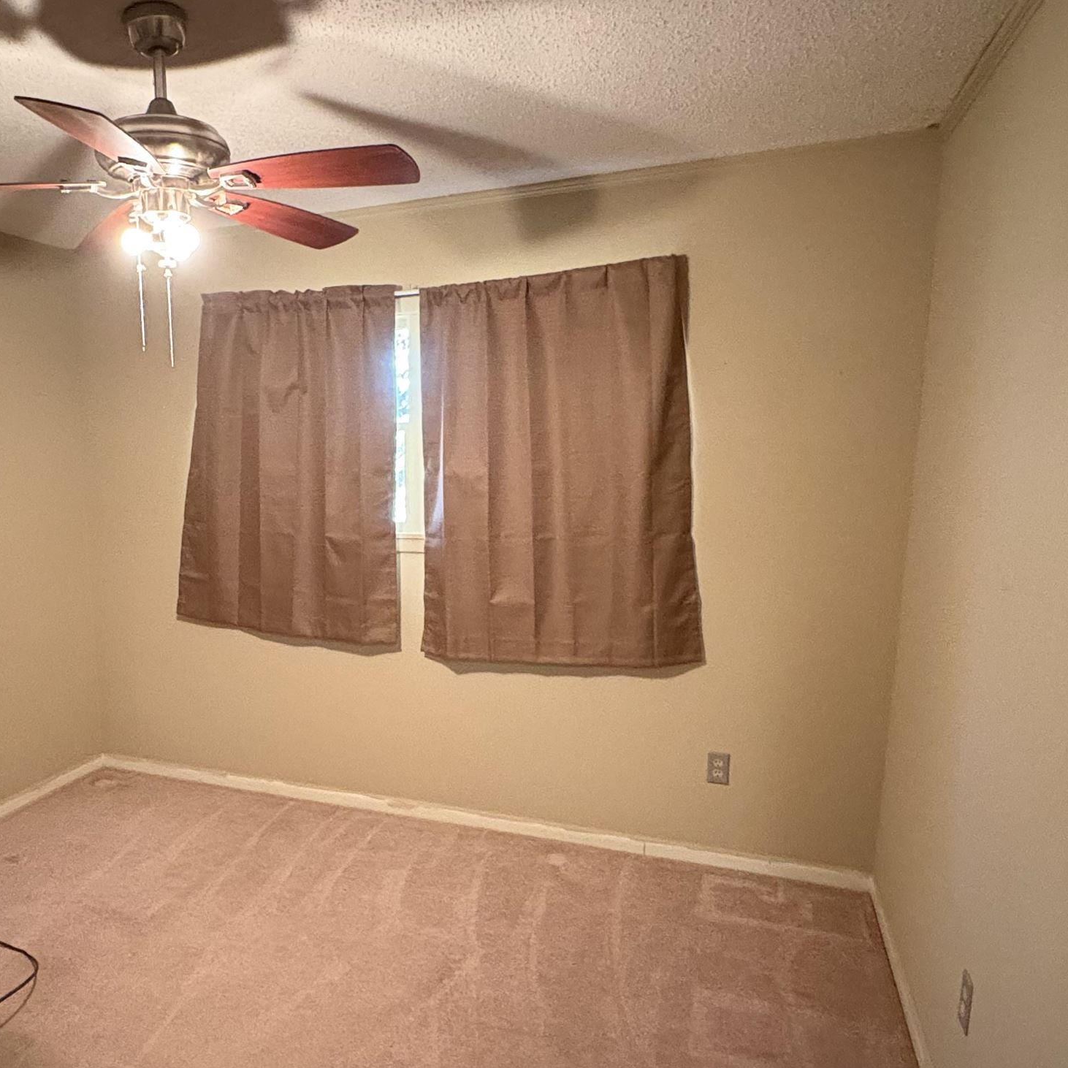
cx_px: 324
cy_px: 607
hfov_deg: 59.0
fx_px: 908
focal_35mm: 26
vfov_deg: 60.7
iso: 800
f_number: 2.2
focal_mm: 2.22
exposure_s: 1/30
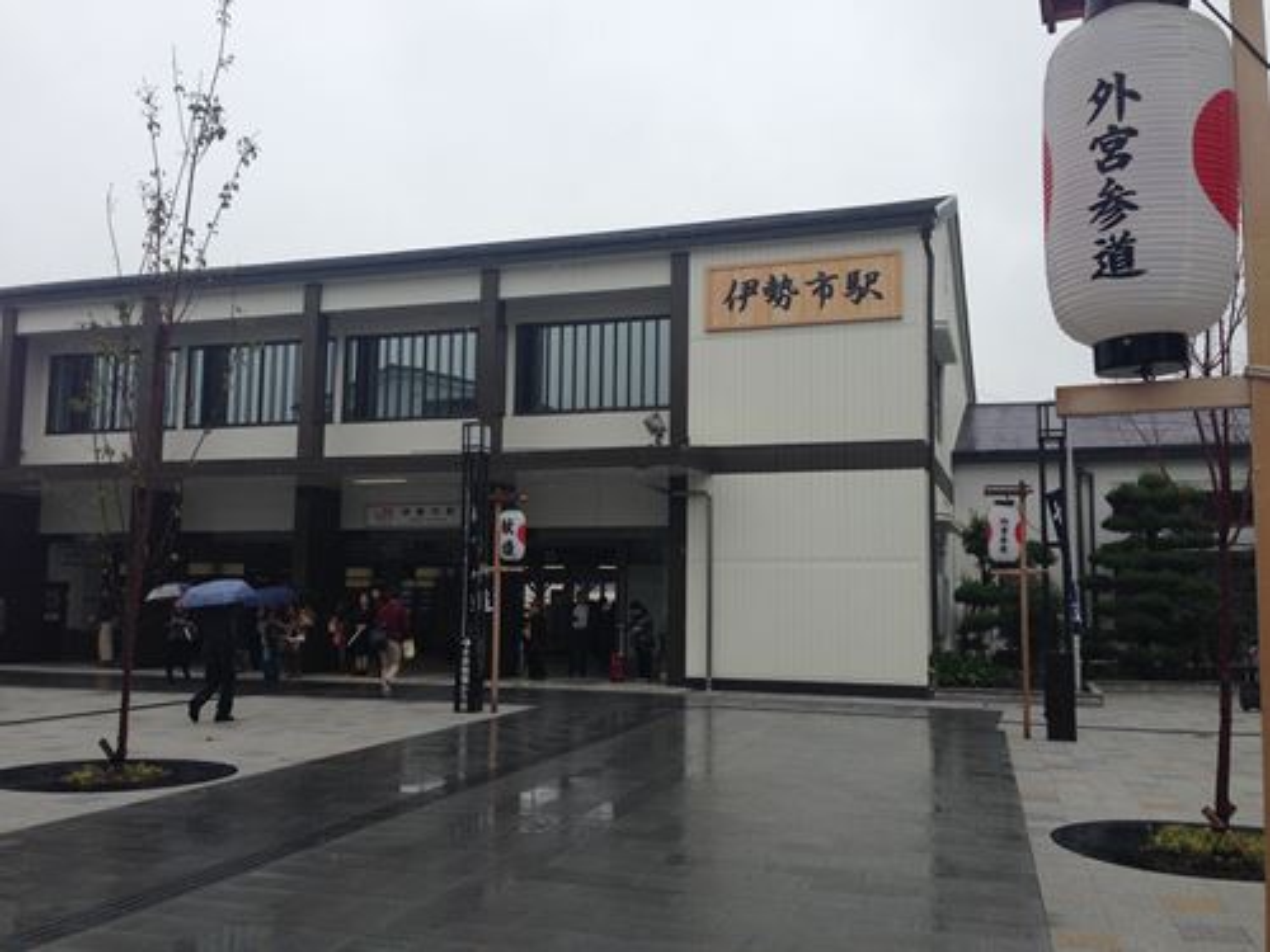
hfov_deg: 55.4
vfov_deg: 42.9
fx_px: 1211
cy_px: 476
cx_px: 635
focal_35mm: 33
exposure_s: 1/1466
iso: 50
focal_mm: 4.12
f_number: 2.4
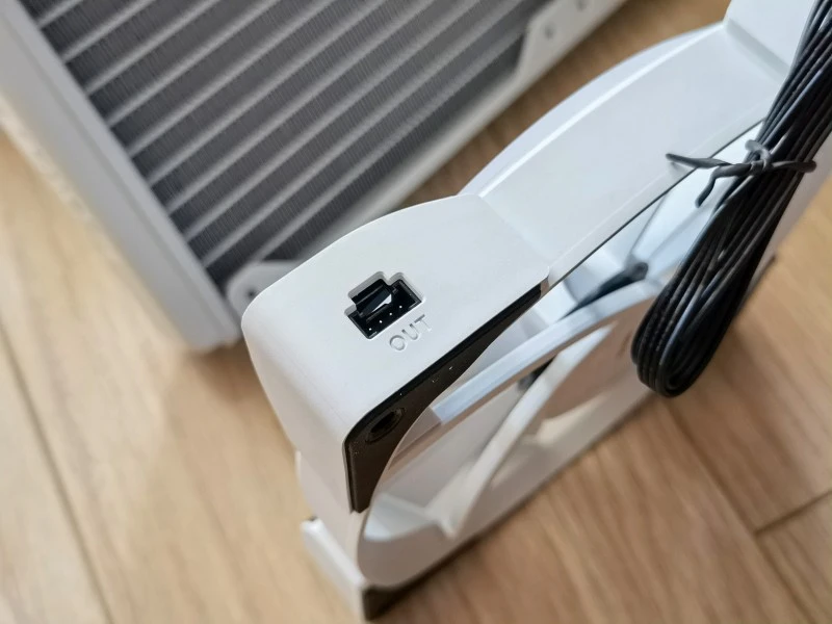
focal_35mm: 43
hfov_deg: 43.9
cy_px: 312
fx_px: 1034
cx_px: 416
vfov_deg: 33.6
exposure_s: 1/100
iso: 160
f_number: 1.9
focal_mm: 6.67
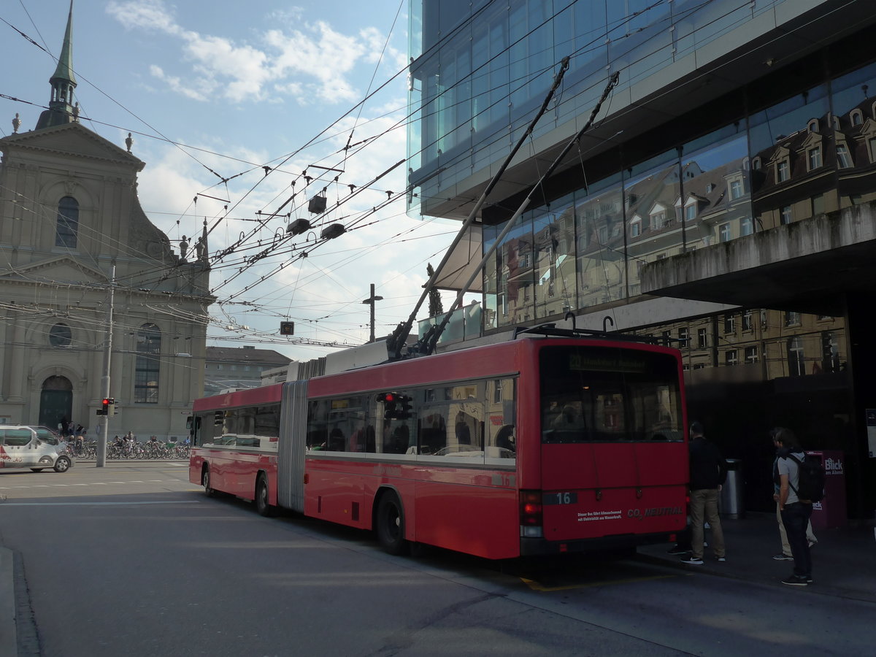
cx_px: 438
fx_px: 784
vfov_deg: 45.4
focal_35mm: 31
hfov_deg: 58.4
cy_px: 328
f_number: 5
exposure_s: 1/800
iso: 160
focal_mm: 6.5
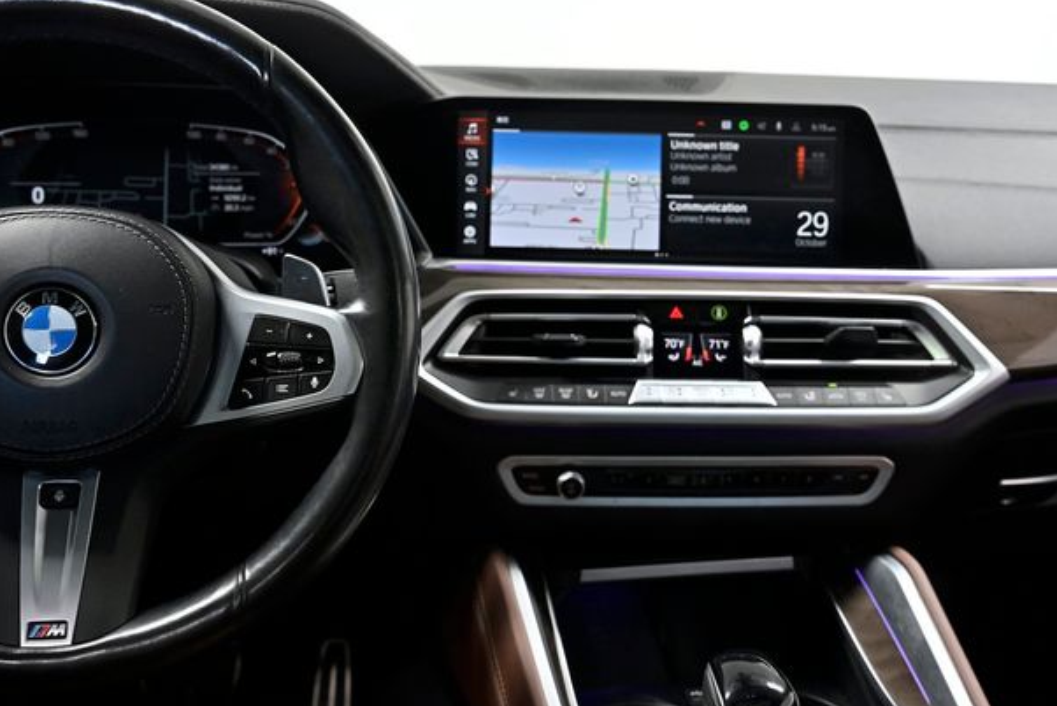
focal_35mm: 34
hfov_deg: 55.7
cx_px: 499
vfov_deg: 38.9
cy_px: 366
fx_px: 999
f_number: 5.6
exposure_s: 1/100
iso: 2000
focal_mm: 32
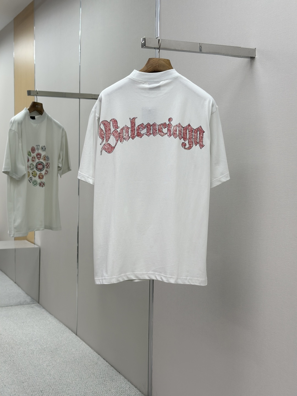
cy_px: 198
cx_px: 148
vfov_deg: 39.7
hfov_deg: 30.3
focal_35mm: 48
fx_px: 549
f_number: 1.78
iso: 80
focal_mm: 6.86
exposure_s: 1/458
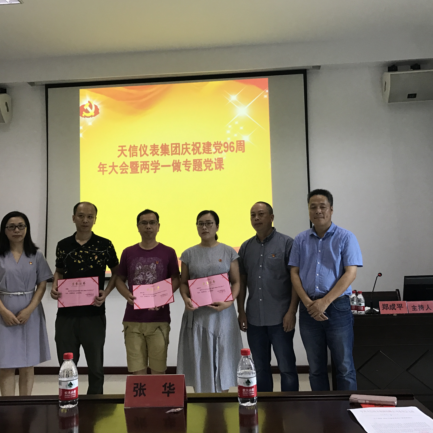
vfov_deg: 48.5
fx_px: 481
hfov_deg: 48.5
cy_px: 218
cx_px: 215
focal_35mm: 34
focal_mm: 3.99
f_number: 1.8
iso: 40
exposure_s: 1/33
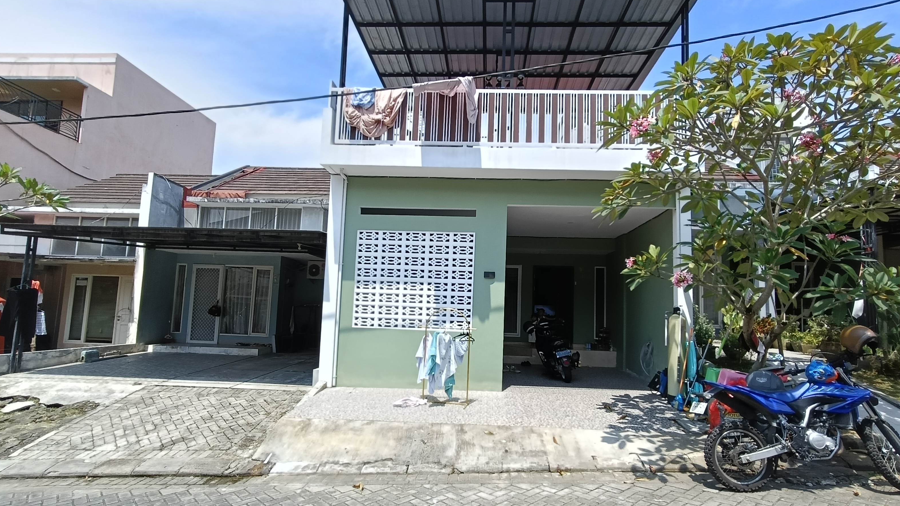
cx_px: 457
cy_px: 272
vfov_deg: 60.9
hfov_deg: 92.7
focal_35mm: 18
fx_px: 430
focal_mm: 1.68
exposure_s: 1/688
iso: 64
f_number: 2.2
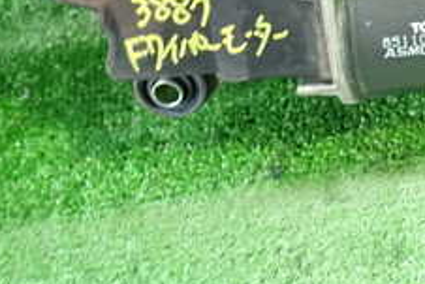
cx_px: 485
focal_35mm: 69
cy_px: -96
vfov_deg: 18.3
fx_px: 815
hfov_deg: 26.5
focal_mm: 4.5
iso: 500
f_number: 2
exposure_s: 1/30
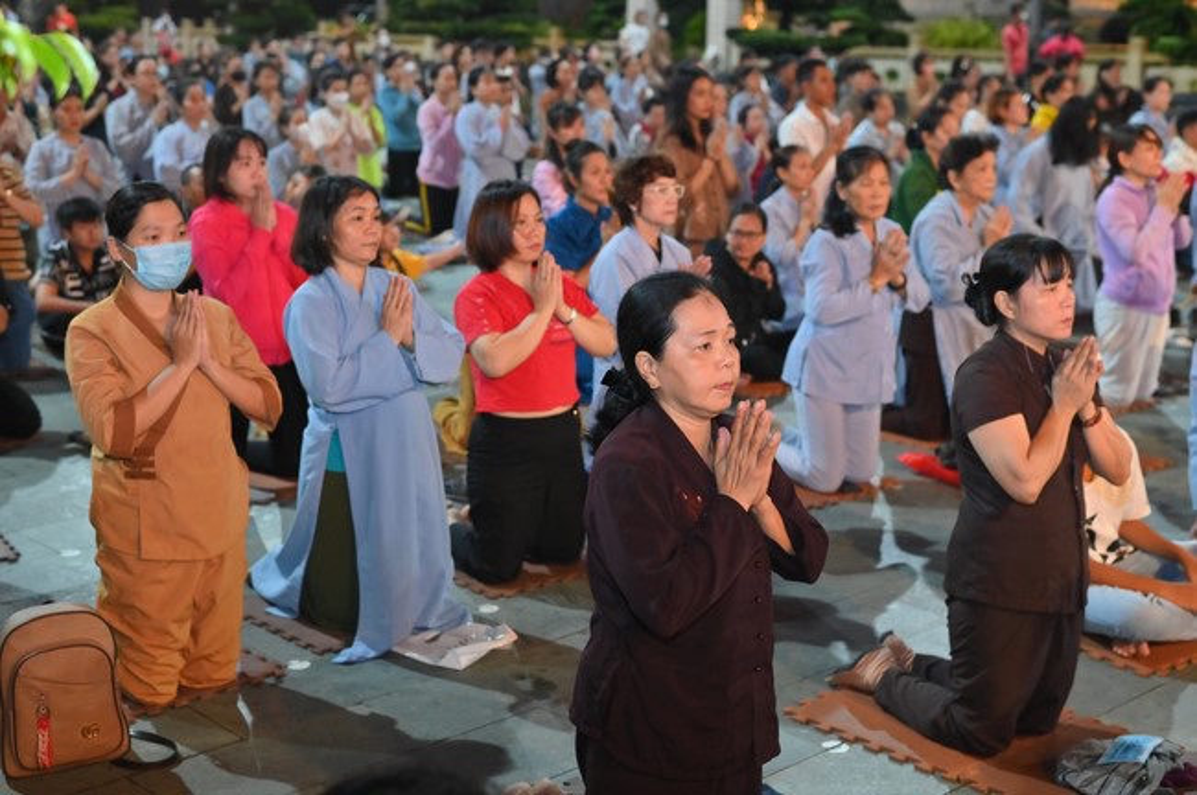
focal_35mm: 50
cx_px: 598
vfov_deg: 26.9
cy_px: 398
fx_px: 1661
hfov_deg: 39.6
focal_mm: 50
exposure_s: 1/60
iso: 1600
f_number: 3.5
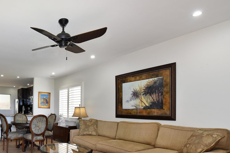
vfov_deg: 50.9
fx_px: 153
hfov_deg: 66.6
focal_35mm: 24
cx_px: 44
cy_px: 115
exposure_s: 1/60
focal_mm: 14
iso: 6400
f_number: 16
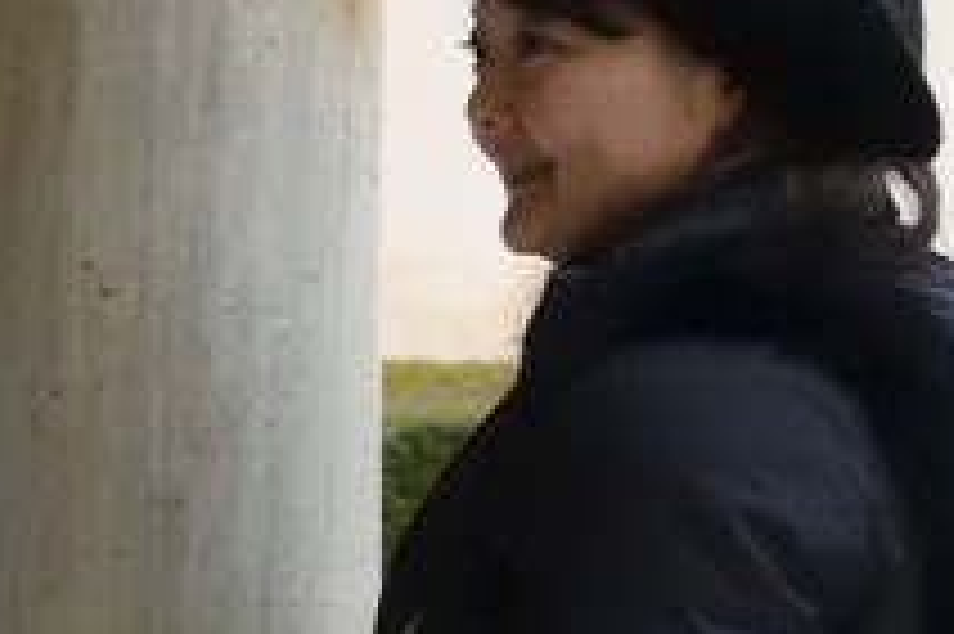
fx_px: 6805
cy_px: 594
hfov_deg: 6.8
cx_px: -2380
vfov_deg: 5.3
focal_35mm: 257
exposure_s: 1/60
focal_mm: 34
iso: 1600
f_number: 5.6
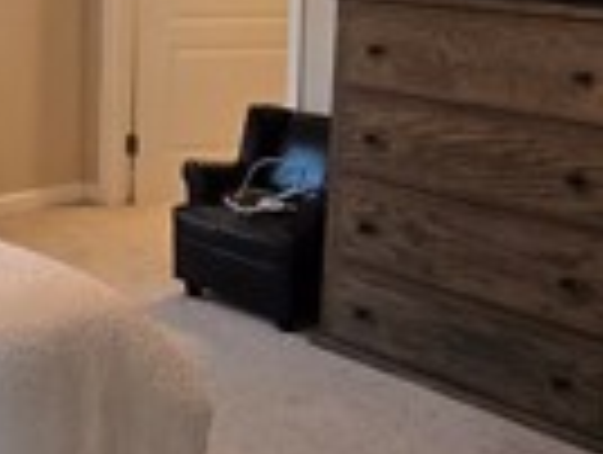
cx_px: -108
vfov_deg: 22.7
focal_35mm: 62
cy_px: -4
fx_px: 1082
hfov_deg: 27.6
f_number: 2.2
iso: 160
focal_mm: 2.2
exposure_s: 1/60
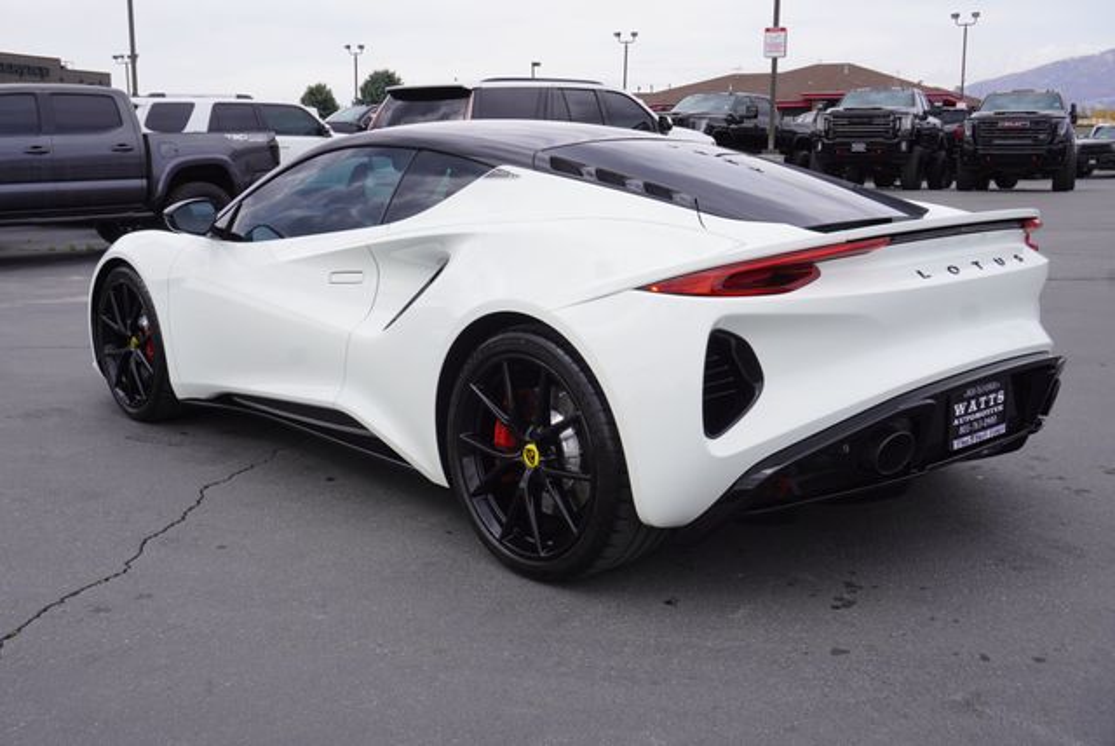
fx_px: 1162
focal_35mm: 38
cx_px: 558
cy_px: 373
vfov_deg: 35.6
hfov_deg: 51.2
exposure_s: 1/125
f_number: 9
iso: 100
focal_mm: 25
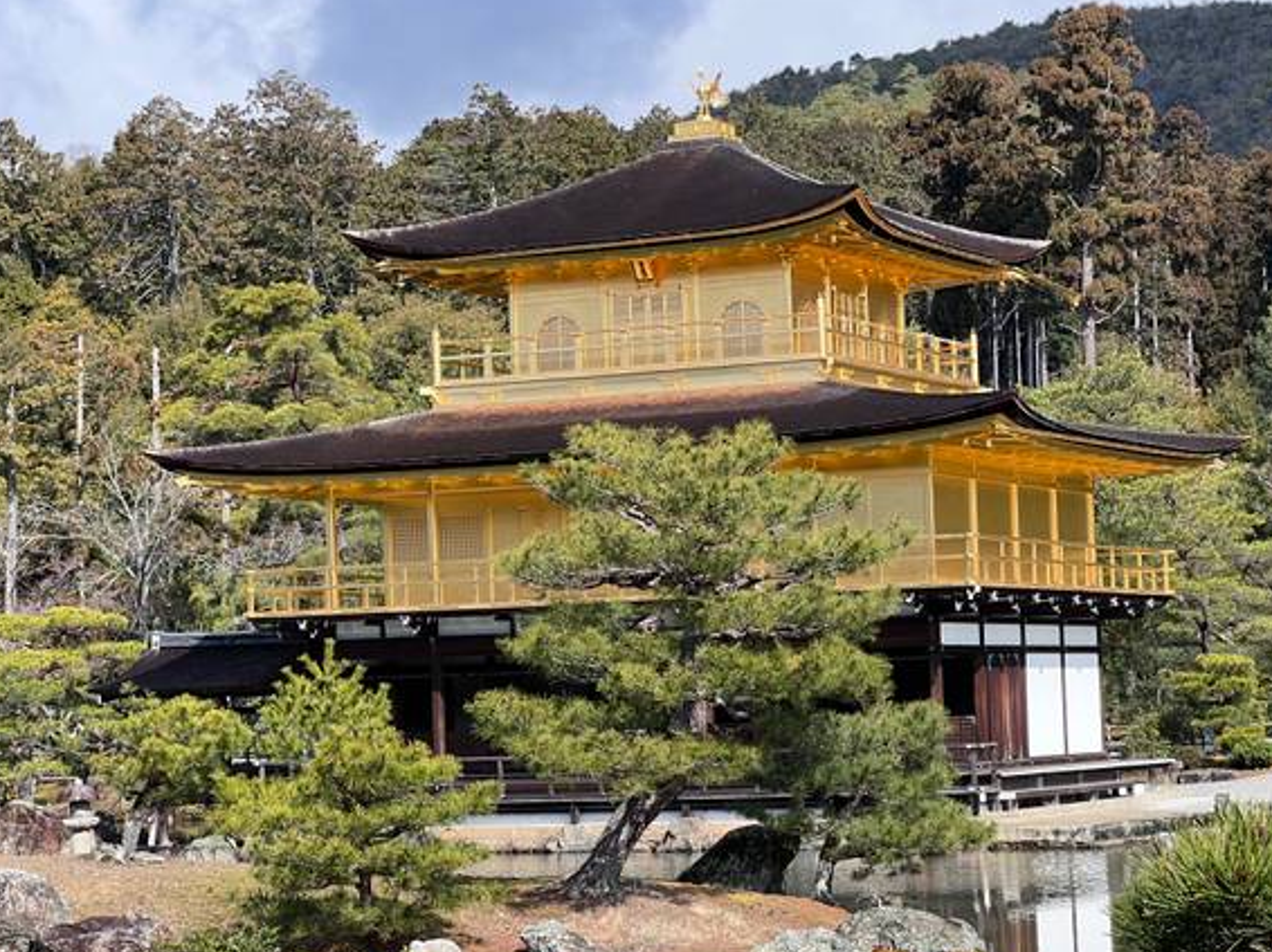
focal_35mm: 98
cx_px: 602
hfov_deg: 20.0
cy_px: 472
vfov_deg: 15.1
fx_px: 3600
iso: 32
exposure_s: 1/385
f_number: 2.8
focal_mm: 9
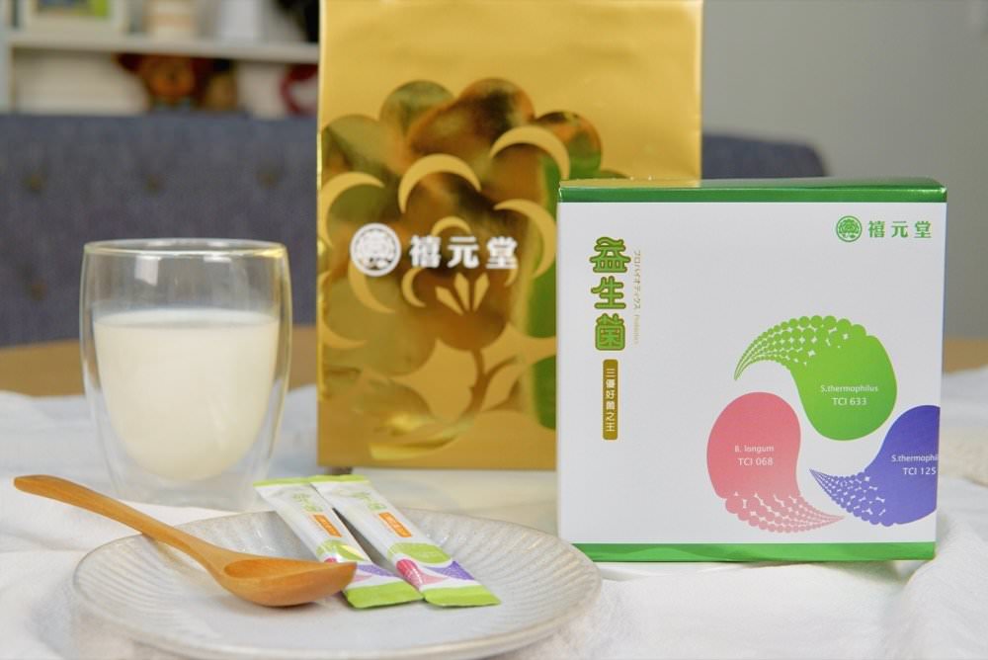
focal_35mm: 45
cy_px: 330
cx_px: 494
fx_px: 1236
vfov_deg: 29.9
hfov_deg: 43.6
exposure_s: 1/160
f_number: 4
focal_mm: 30
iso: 250
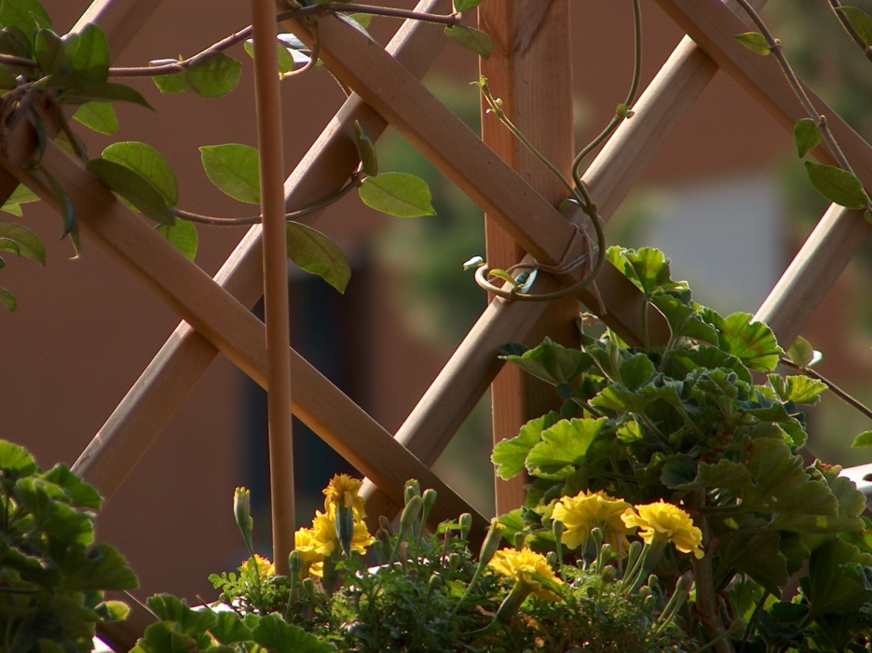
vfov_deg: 4.6
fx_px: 8179
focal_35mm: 325
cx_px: 406
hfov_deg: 6.1
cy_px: 335
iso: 200
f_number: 3.1
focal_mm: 61
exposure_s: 1/472
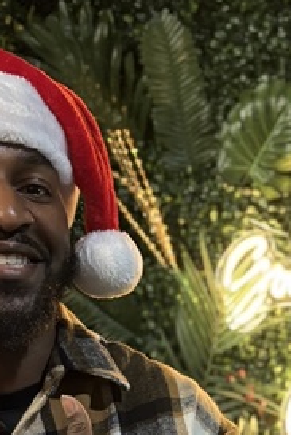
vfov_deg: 18.3
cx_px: 331
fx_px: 1223
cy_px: 621
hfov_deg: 13.3
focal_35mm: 101
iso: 500
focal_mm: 5.96
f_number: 1.6
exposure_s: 1/31
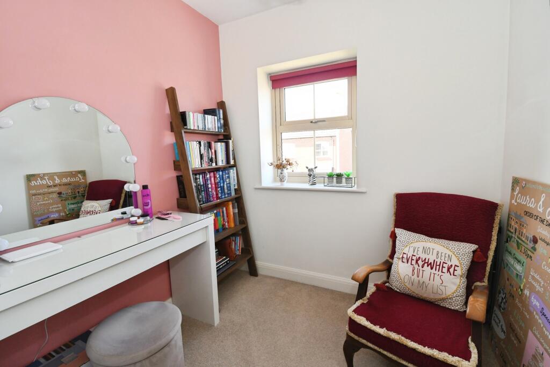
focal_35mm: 15
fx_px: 229
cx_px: 275
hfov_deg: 100.4
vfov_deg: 77.3
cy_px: 184
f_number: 7.1
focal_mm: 10
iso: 800
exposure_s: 1/60
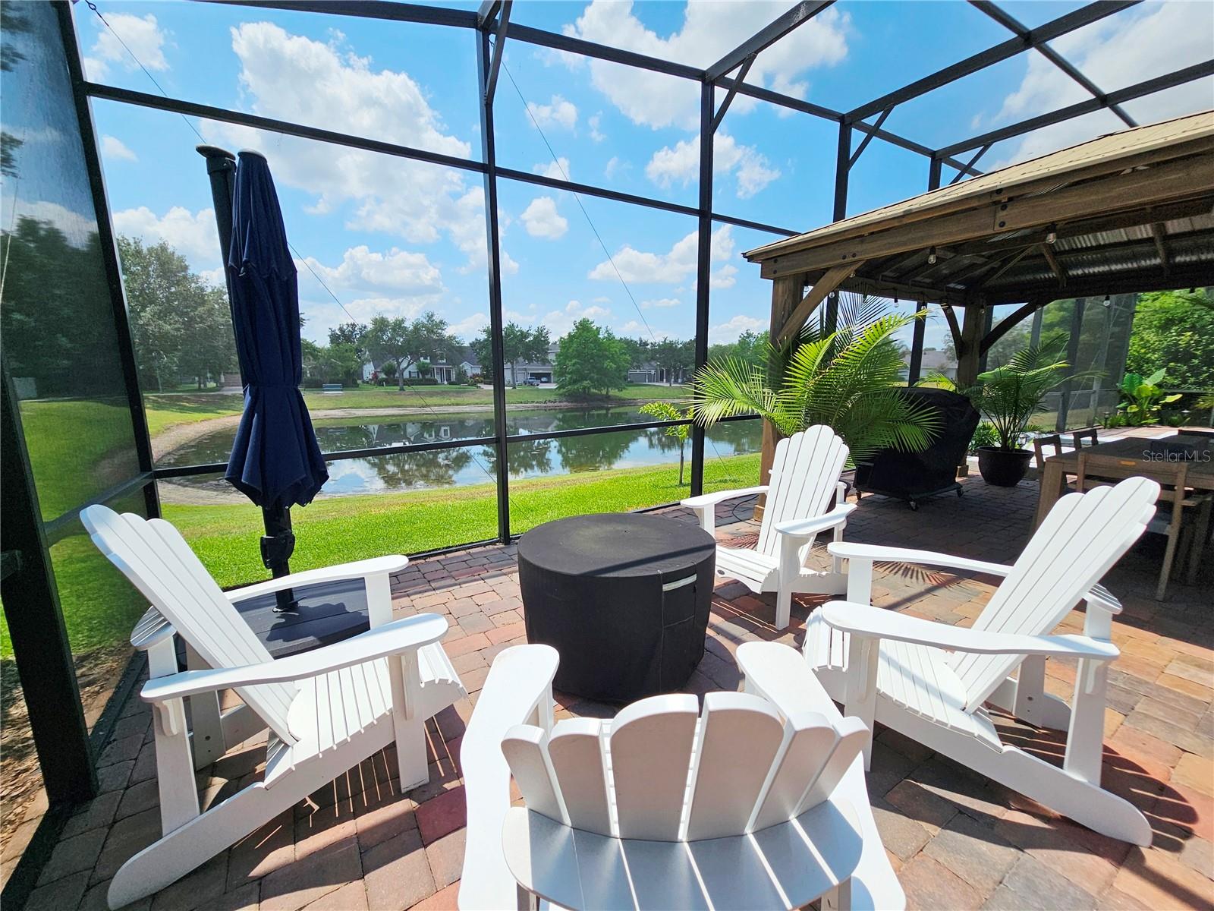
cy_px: 456
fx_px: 456
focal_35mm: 13
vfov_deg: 89.9
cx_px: 607
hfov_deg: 106.2
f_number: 2.2
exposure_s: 1/2365
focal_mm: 2.2
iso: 50
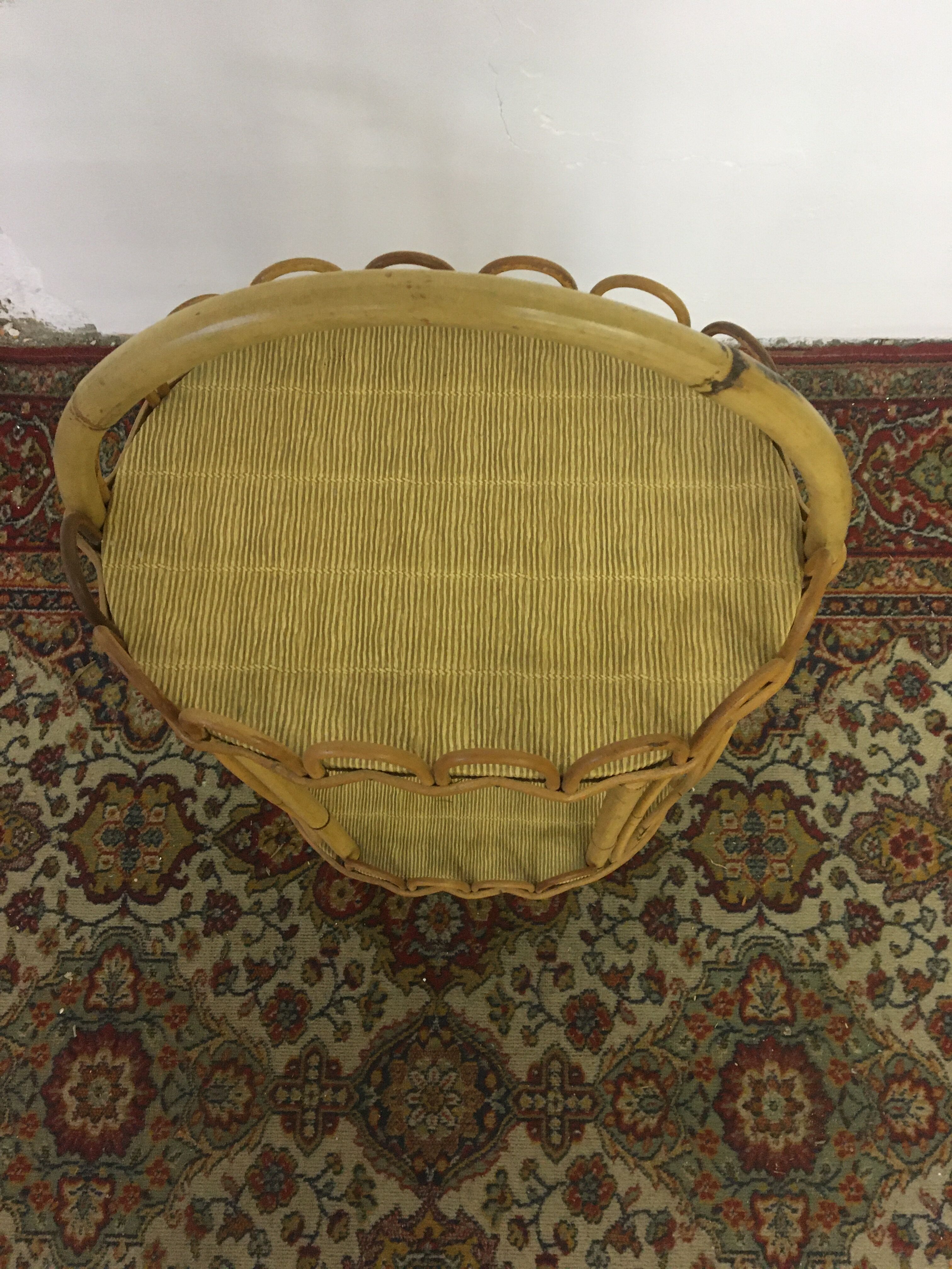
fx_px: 1063
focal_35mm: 29
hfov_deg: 48.2
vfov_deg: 61.7
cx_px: 476
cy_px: 634
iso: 250
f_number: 2.2
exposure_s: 1/33
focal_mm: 4.15
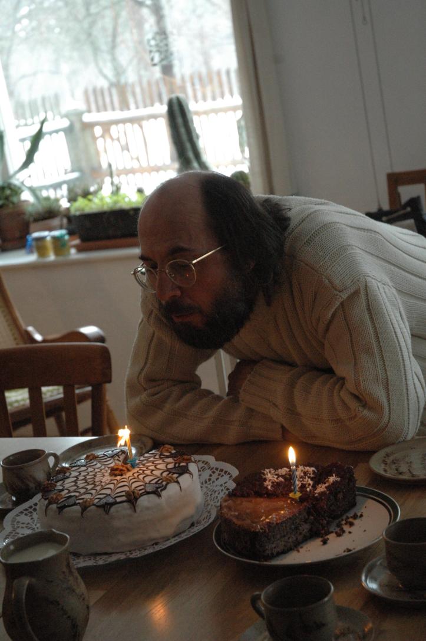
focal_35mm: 72
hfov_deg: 18.9
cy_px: 320
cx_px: 213
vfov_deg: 28.1
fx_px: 1280
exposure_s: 1/50
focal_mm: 48
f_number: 4.5
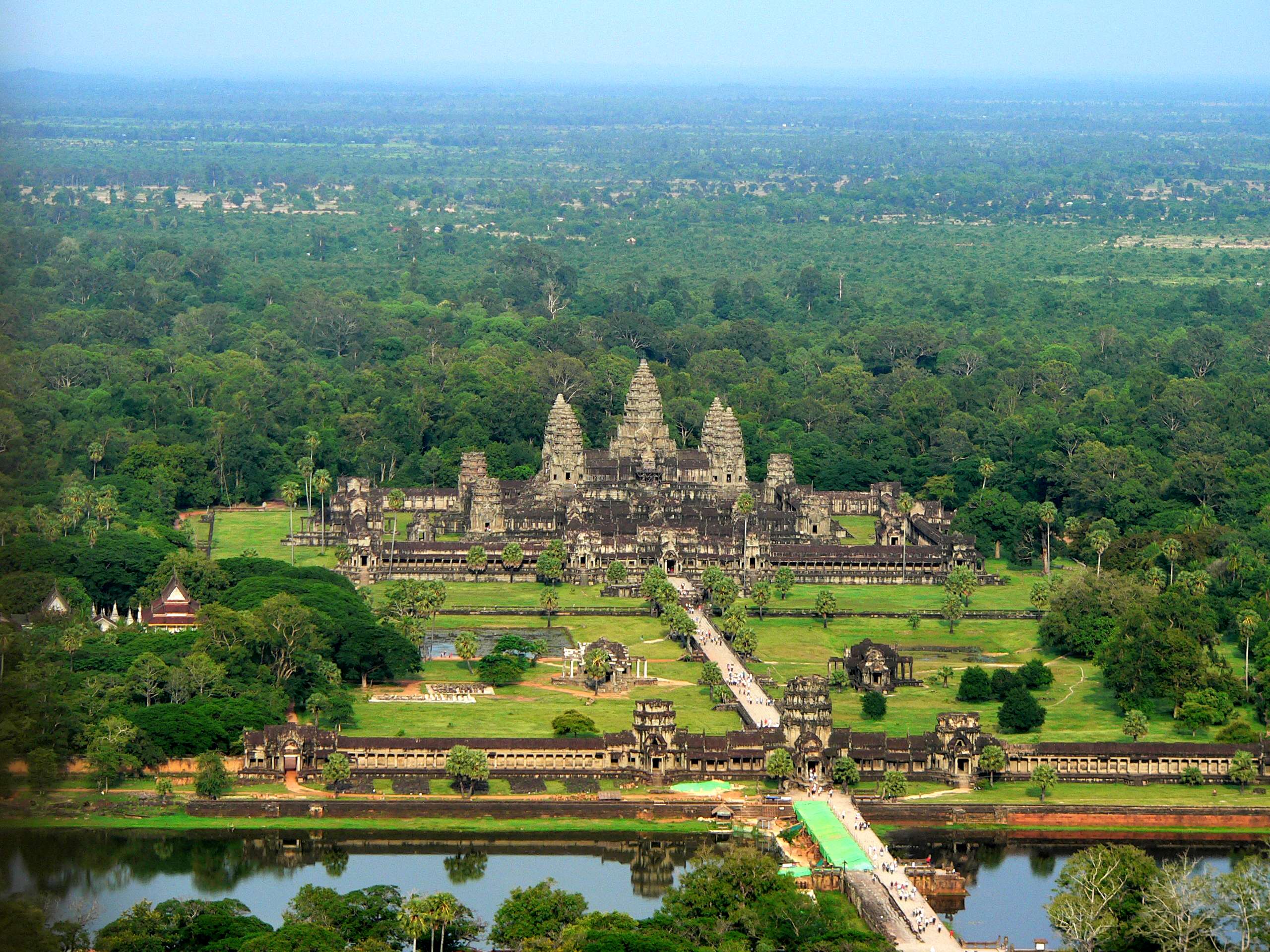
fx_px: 5907
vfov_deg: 9.2
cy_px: 476
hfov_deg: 12.3
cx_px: 635
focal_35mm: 161
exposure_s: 1/250
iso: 80
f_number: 4
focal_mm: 26.8
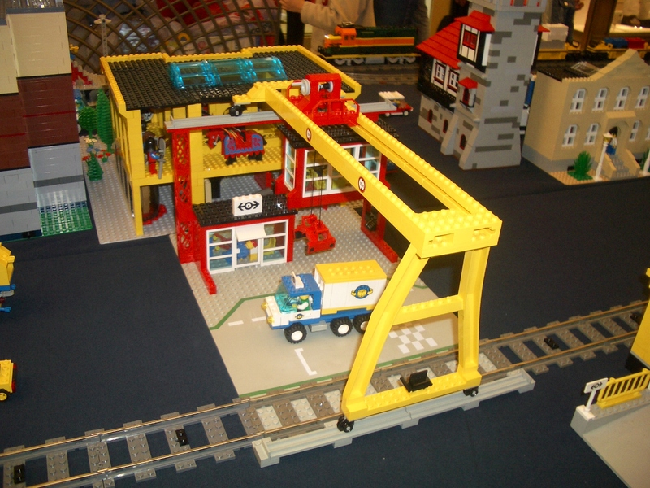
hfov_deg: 52.6
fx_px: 657
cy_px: 244
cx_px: 325
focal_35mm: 35
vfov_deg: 40.7
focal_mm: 5.8
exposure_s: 1/60
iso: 100
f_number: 2.6
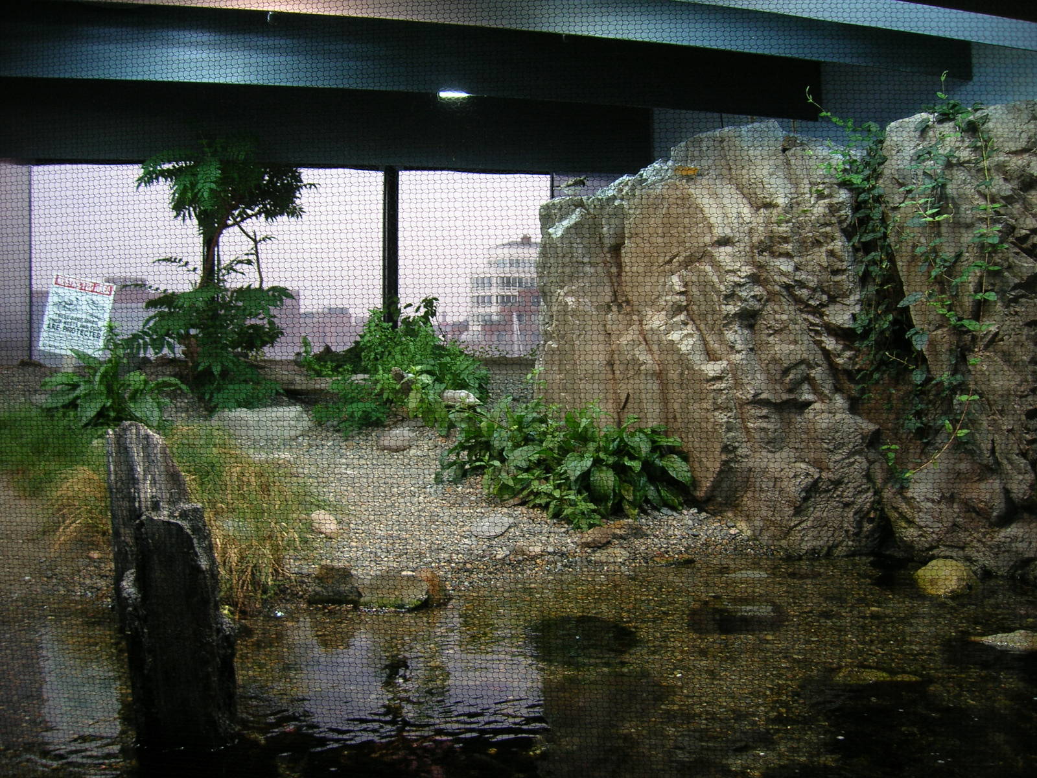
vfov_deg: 41.8
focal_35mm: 34
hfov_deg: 54.0
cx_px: 518
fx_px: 1019
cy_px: 389
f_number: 2.9
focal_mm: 5.7
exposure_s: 1/49
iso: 50
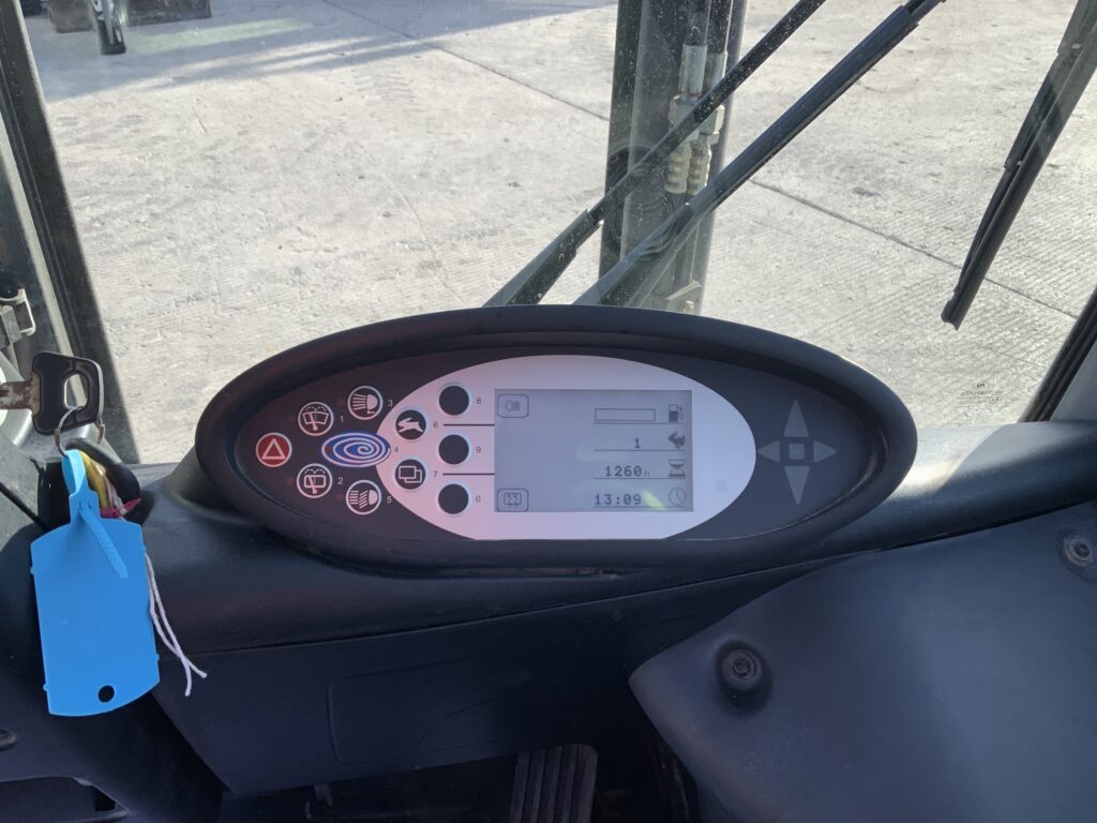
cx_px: 548
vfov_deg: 48.2
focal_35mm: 29
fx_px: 919
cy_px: 412
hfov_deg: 61.7
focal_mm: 3
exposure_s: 1/335
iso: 16
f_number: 1.8
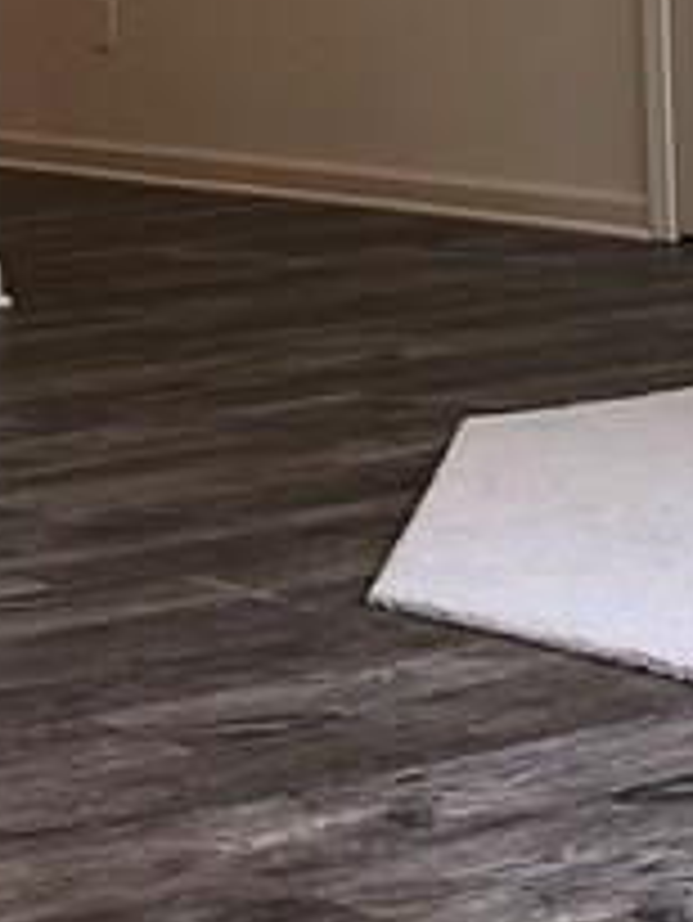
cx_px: 216
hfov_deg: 10.6
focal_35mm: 140
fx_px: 3733
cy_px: -288
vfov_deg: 13.6
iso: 25
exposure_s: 1/40
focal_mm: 4
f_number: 1.8
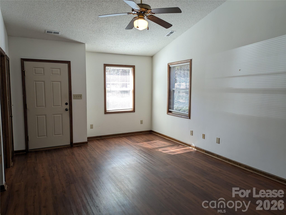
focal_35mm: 25
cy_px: 108
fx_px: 207
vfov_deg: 54.9
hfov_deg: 69.4
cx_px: 143
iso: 73
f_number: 1.89
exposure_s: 1/120
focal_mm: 5.43
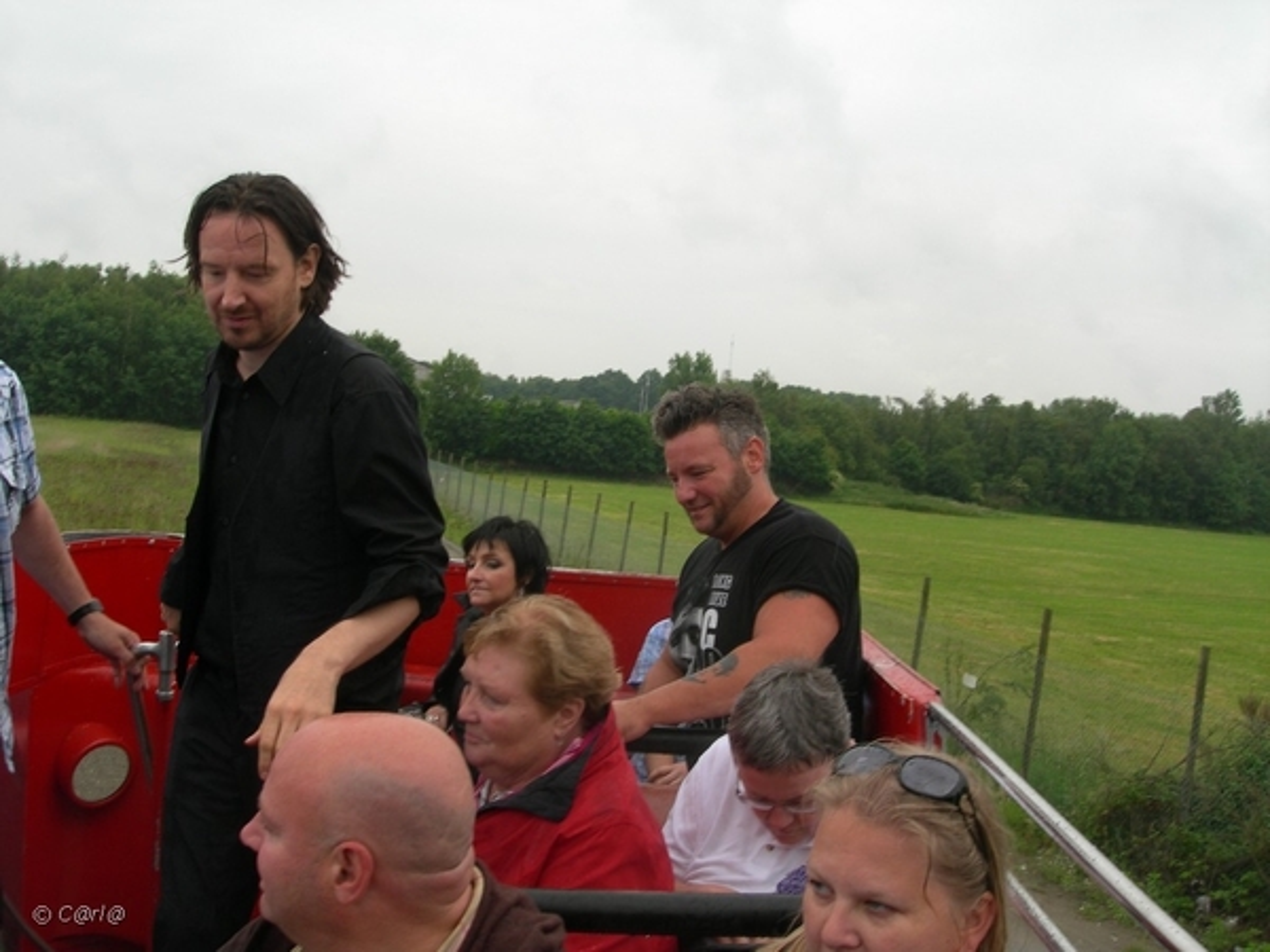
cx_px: 635
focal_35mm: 38
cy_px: 476
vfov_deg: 37.7
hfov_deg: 49.0
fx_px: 1394
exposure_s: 1/126
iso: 50
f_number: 4.8
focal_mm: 7.8
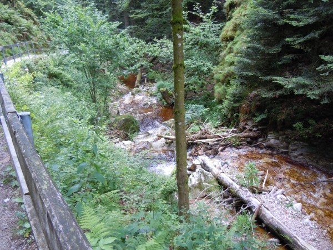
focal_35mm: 30
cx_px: 166
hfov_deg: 60.0
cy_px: 125
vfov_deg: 46.8
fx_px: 289
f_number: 3.5
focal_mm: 5.4
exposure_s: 1/60
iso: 320
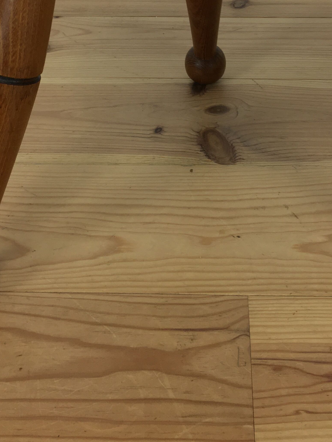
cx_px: 197
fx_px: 729
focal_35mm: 57
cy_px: 35
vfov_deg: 32.0
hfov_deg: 25.6
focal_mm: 4.15
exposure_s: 1/33
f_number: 2.2
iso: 40
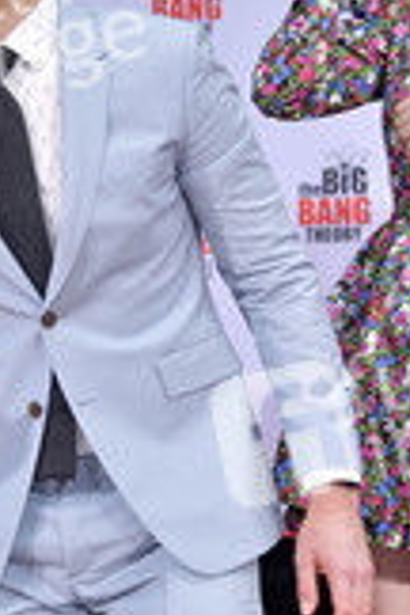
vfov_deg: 12.2
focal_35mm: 168
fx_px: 2870
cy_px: 228
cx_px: 63
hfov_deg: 8.2
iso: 160
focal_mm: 68
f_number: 4.8
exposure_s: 1/250
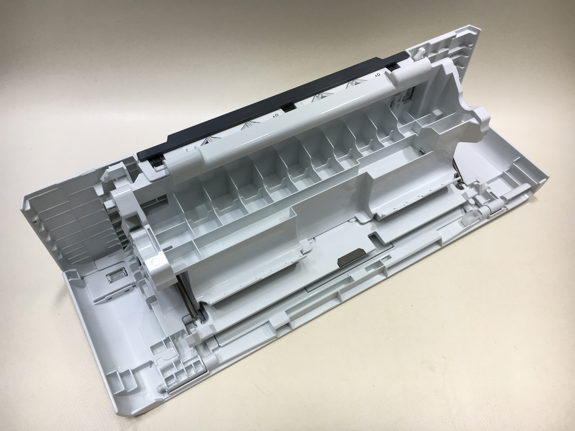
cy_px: 216
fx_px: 482
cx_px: 288
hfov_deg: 61.7
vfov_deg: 48.2
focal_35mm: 29
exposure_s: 1/120
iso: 40
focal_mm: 4.15
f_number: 2.2
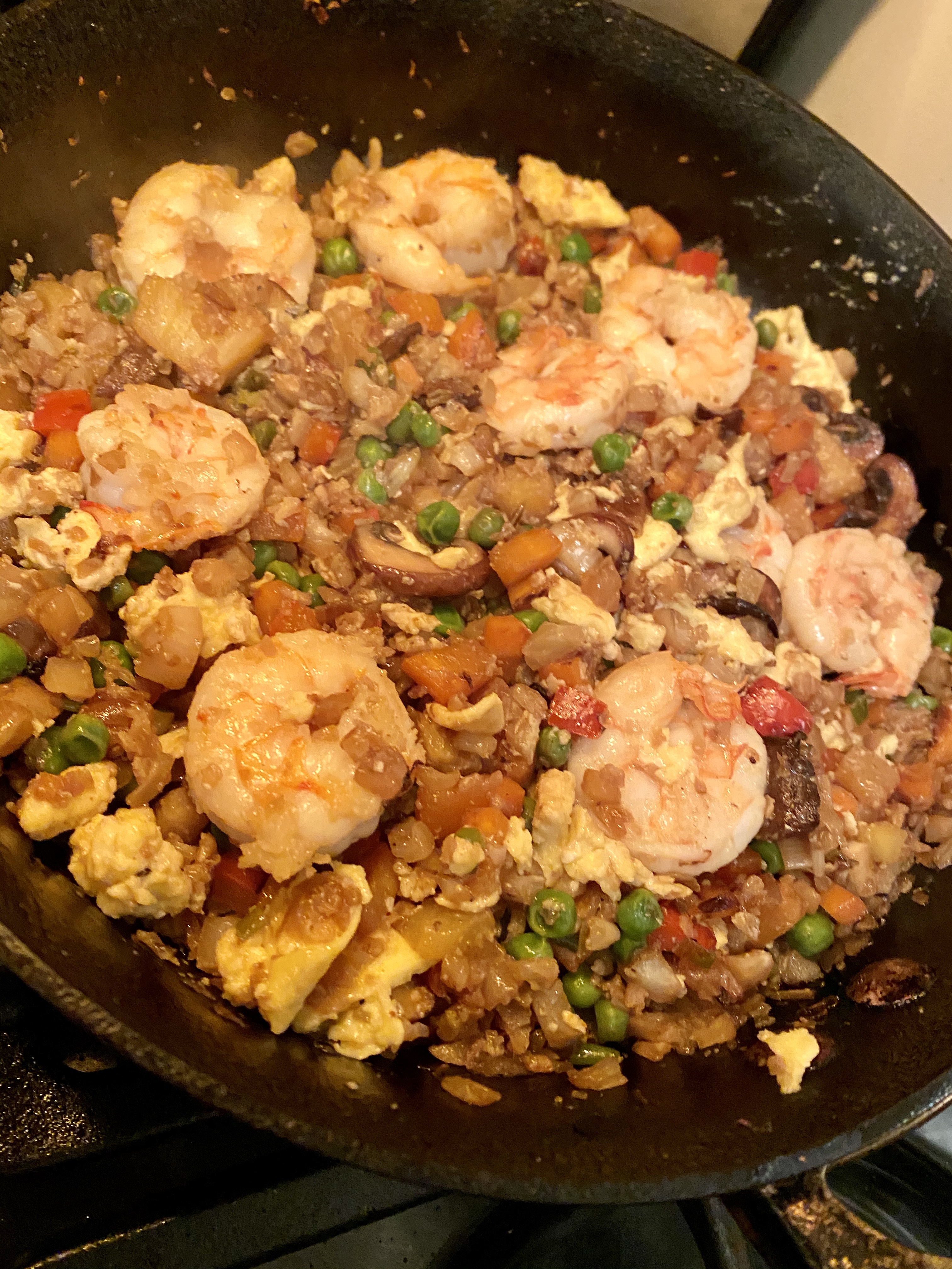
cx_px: 476
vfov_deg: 67.3
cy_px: 634
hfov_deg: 53.1
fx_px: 953
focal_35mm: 26
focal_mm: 4.25
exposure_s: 1/30
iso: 500
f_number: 1.8
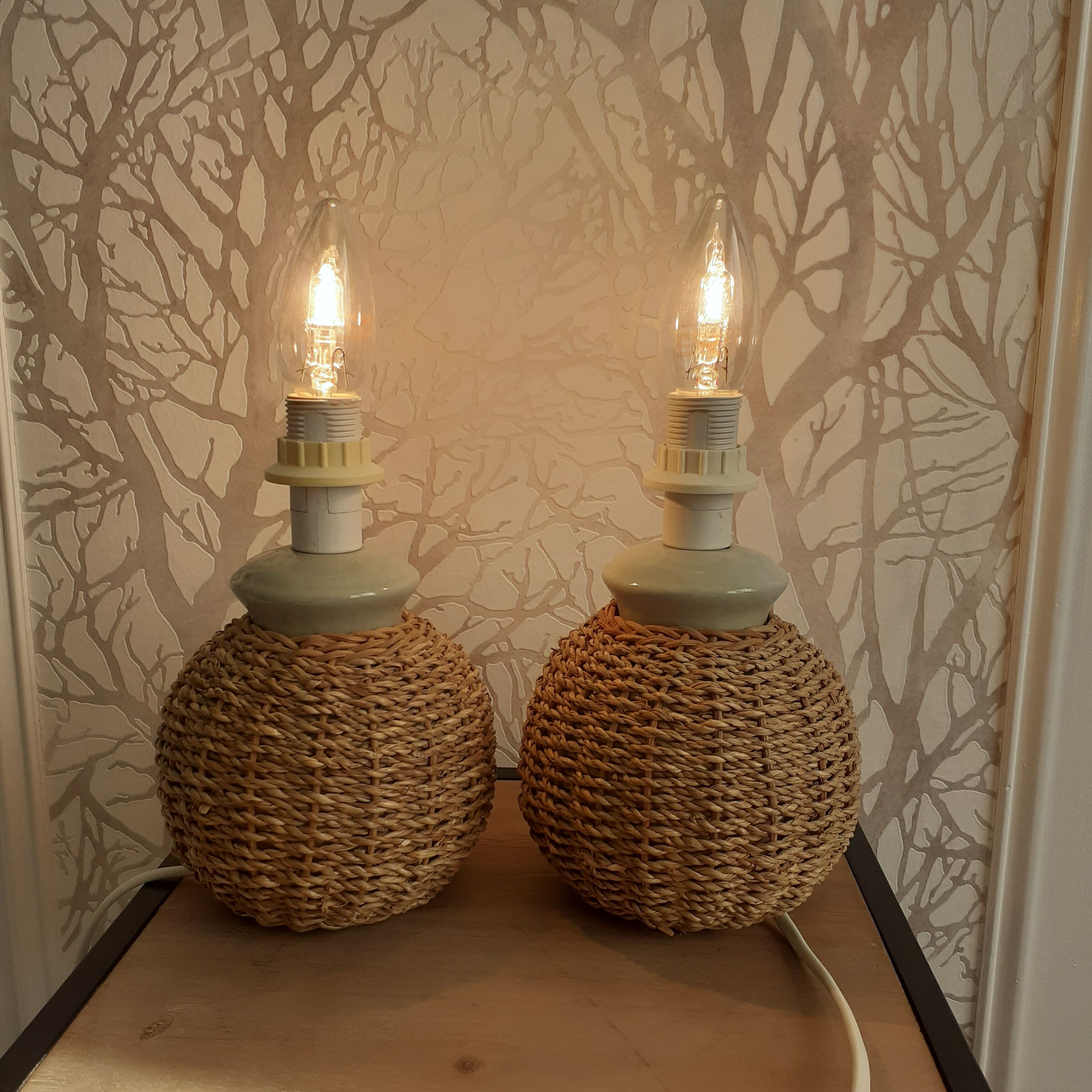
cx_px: 544
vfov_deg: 51.1
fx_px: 1142
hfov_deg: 51.1
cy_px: 586
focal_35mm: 32
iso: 40
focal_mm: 3.6
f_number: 1.9
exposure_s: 1/477
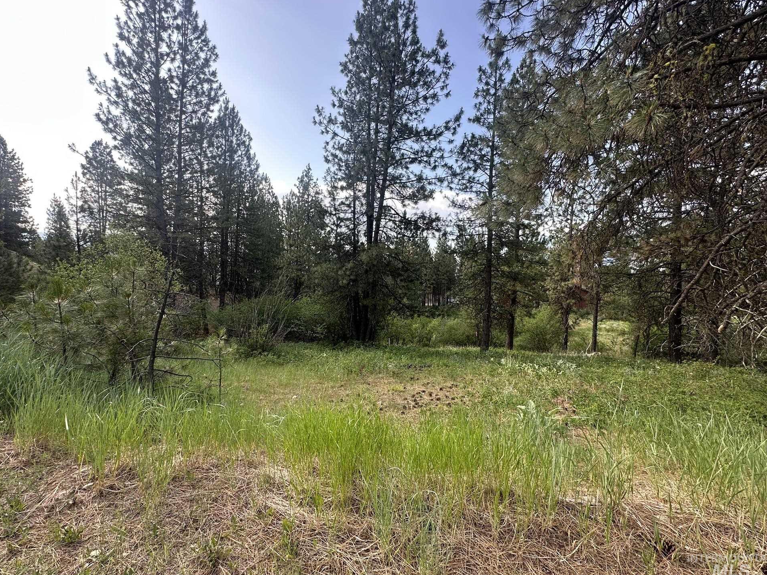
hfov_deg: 98.1
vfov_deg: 81.8
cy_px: 292
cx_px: 369
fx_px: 332
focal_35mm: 15
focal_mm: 2.22
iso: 40
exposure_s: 1/239
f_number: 2.2
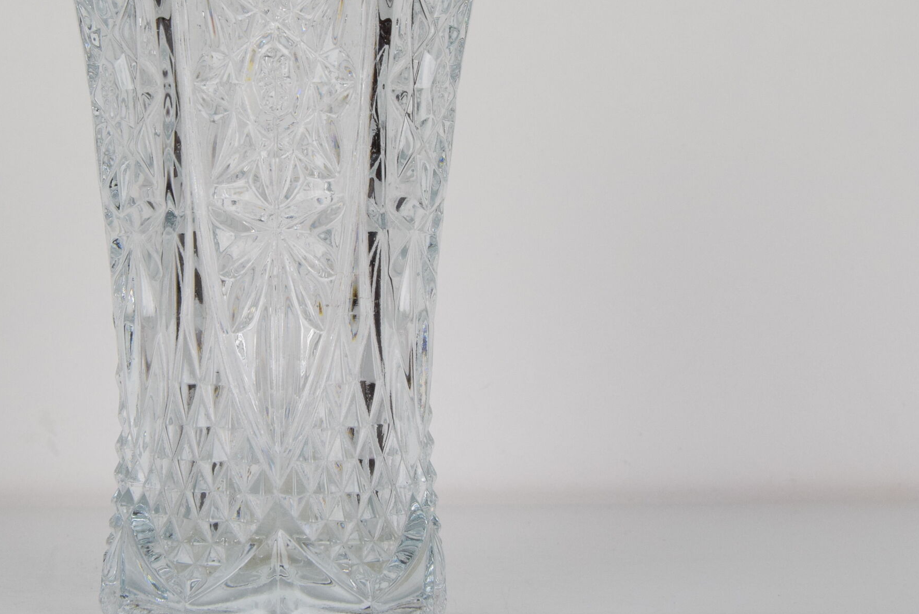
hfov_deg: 26.4
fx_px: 1941
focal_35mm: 76
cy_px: 214
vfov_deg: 17.9
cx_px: 255
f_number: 9
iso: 1600
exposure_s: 1/320
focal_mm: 30
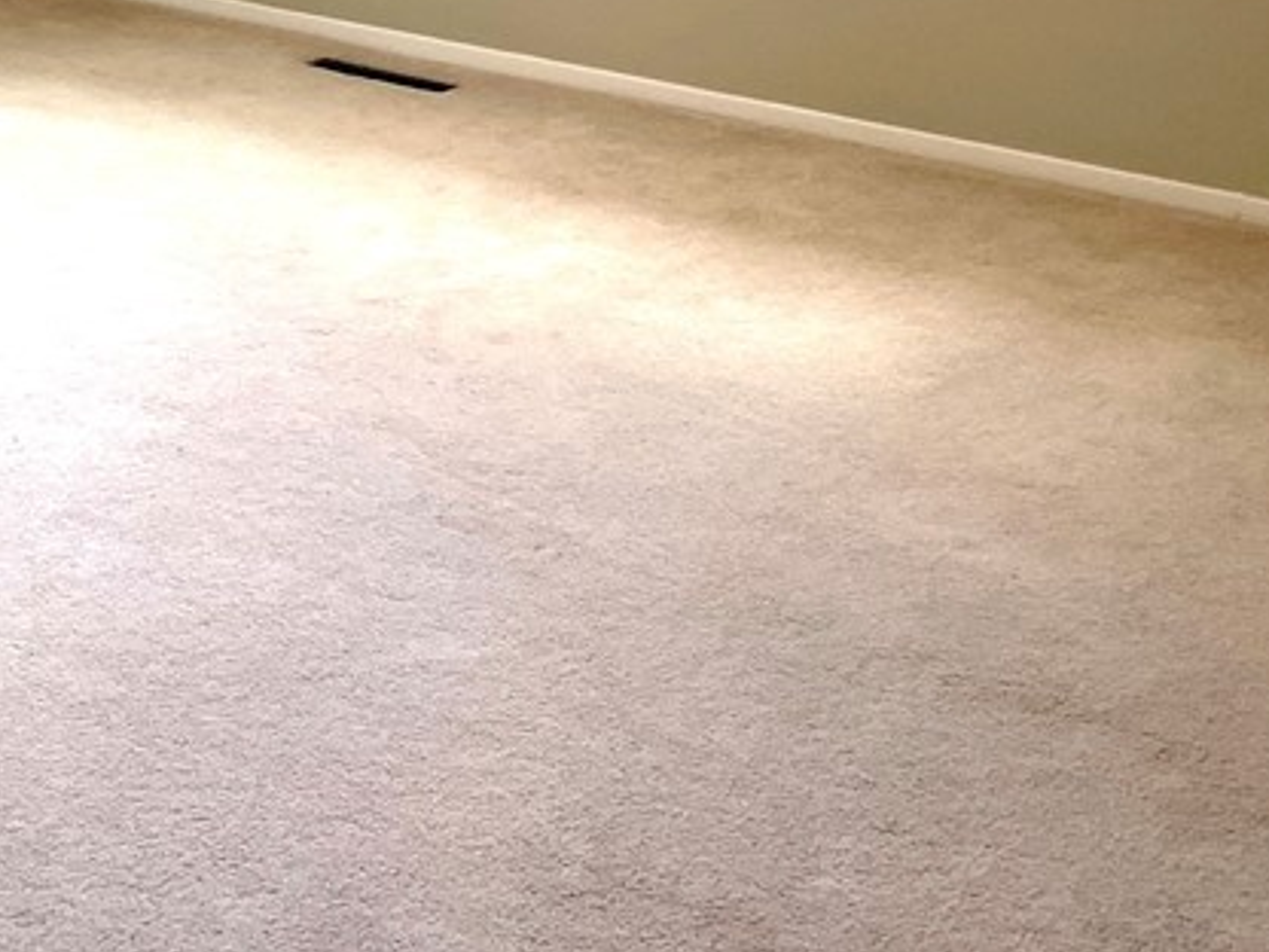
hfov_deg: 29.8
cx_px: 339
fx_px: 2346
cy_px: -192
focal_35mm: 64
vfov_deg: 21.3
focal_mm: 4.2
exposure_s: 1/120
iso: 125
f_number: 1.6
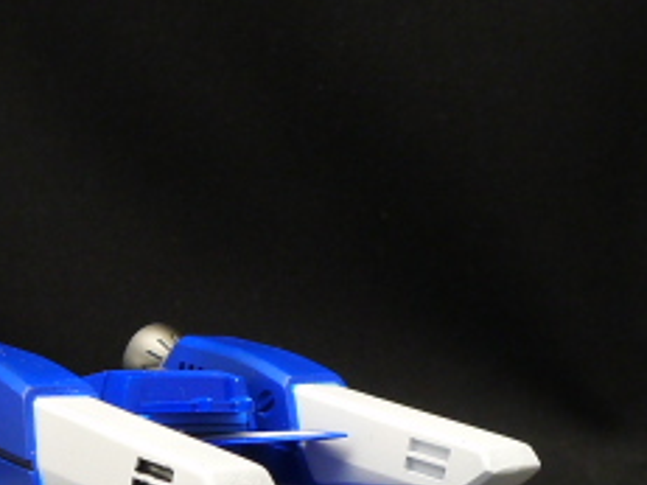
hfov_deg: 23.2
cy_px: 561
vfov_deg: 17.1
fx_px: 1551
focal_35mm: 83
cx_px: 134
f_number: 4.5
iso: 200
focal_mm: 6.4
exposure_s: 1/4
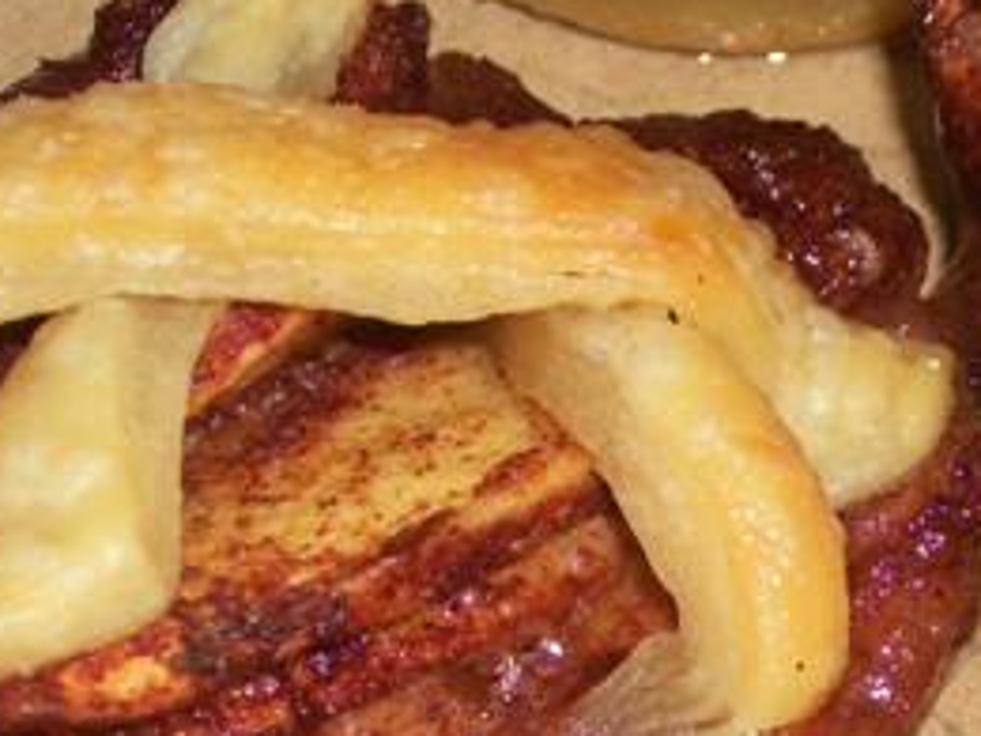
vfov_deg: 6.3
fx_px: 6716
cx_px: 1090
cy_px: 551
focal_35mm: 237
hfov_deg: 8.3
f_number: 4.6
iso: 80
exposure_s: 1/60
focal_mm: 13.7
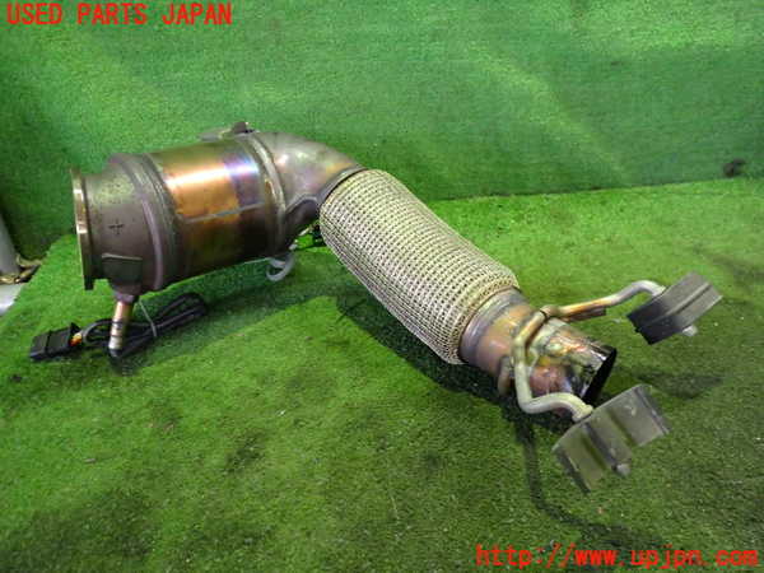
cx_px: 382
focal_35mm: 30
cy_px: 286
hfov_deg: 60.0
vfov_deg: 46.8
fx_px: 662
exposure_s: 1/30
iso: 800
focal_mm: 5.4
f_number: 2.3
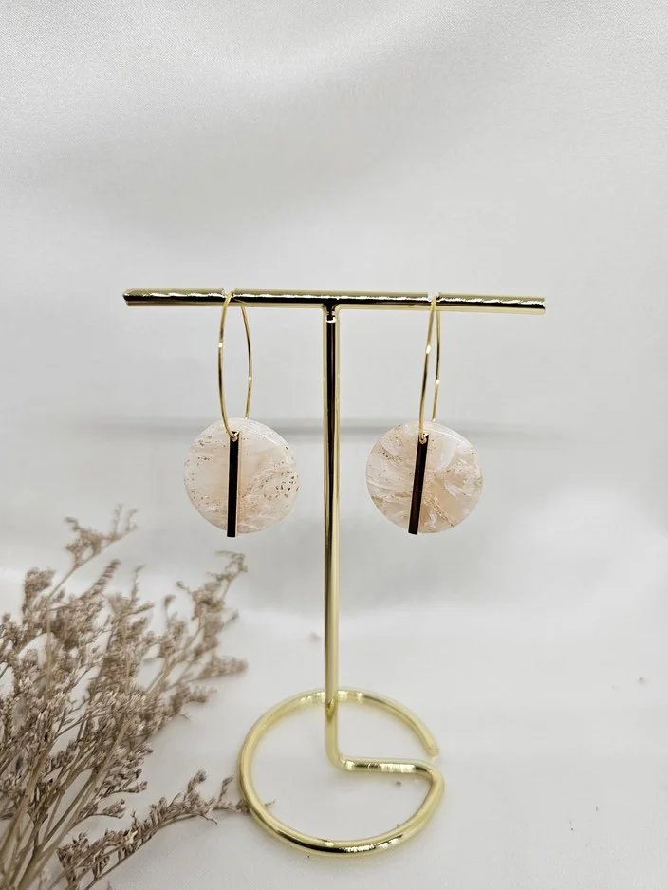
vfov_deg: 73.9
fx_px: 592
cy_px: 445
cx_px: 334
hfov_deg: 58.9
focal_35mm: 23
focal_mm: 6.3
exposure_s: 1/190
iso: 50
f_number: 1.7
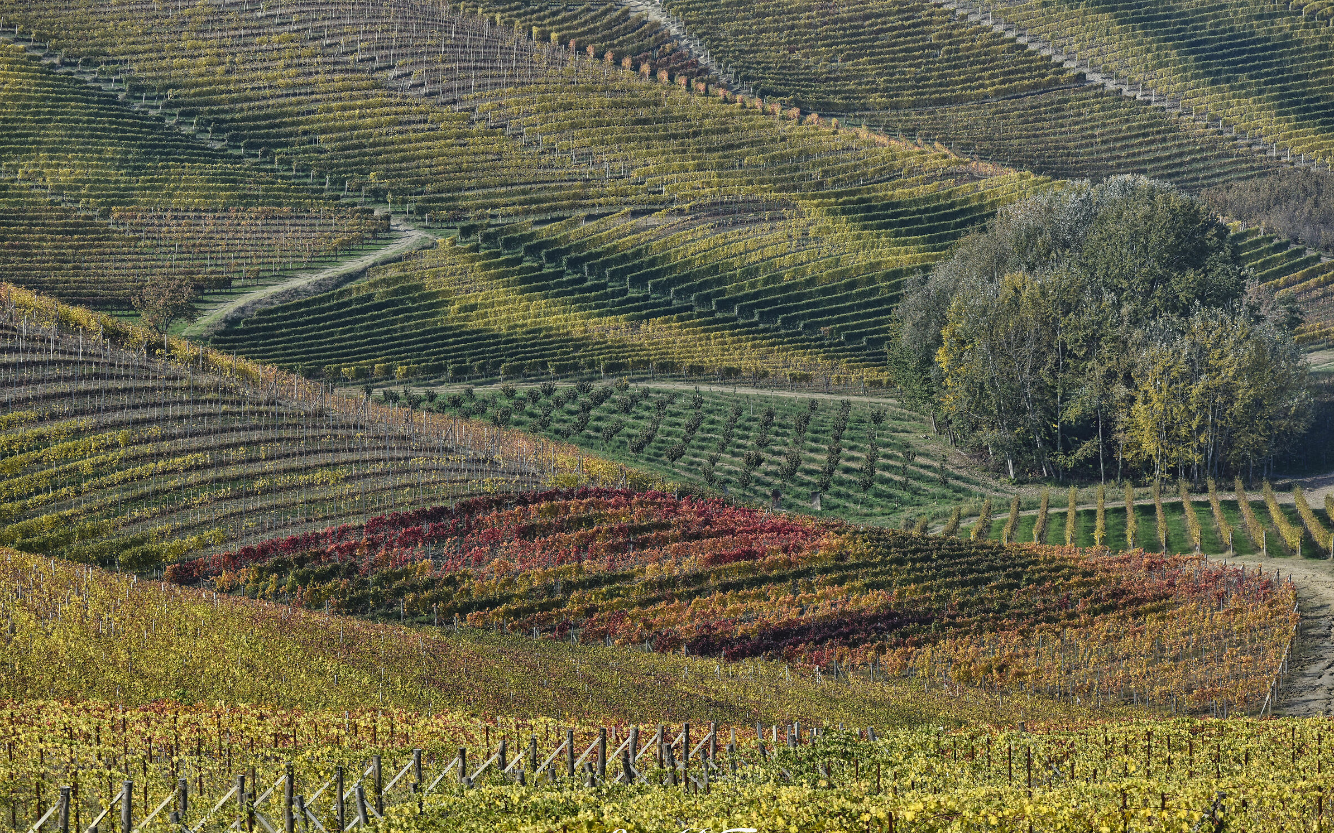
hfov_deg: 16.3
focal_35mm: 128
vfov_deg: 10.2
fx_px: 4653
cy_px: 444
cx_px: 668
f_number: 5.6
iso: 80
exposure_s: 1/640
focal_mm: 125
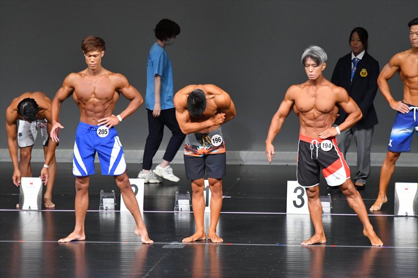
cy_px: 139
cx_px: 209
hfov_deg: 7.2
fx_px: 3308
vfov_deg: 4.8
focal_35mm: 285
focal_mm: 190
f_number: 5.6
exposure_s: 1/400
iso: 5000
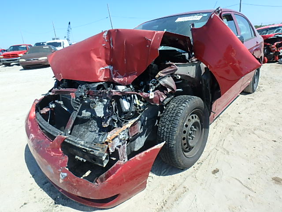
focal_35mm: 21
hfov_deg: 79.0
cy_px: 106
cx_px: 141
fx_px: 171
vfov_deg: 63.4
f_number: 3.5
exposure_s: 1/800
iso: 125
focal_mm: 3.7
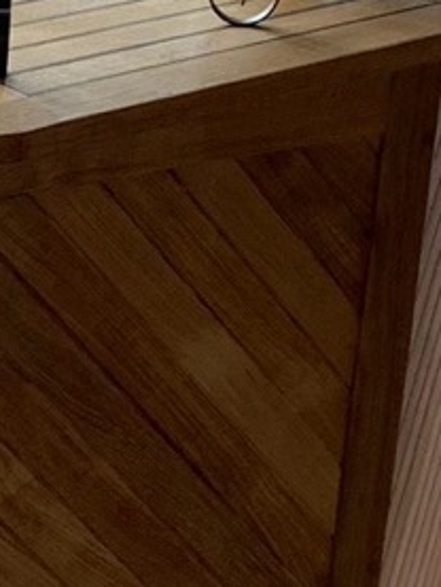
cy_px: 259
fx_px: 2868
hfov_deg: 8.4
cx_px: -380
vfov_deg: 11.7
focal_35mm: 169
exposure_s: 1/122
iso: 32
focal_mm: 4.25
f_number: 1.8
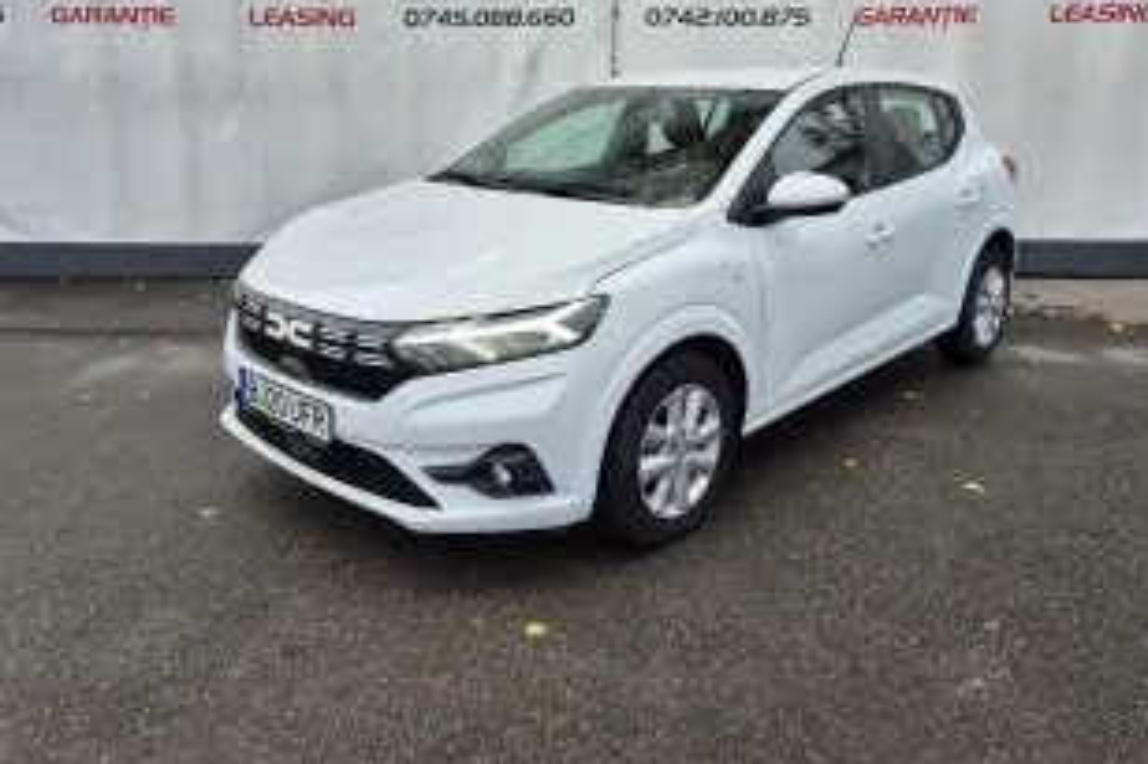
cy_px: 287
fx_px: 892
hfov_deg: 65.4
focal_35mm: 28
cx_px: 611
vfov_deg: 46.0
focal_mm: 5.4
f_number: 1.8
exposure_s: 1/180
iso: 40
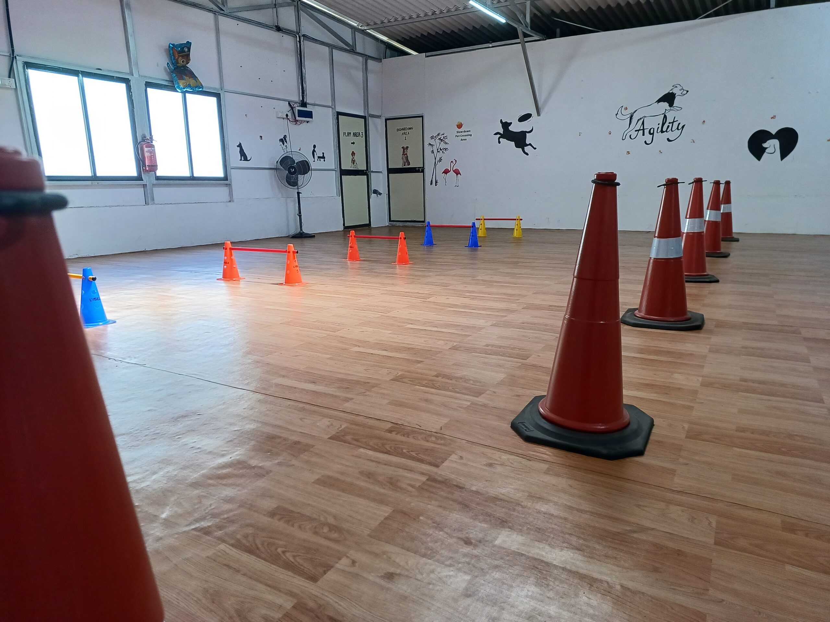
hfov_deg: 73.9
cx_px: 415
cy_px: 311
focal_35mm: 23
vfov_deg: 58.9
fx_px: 551
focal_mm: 5.06
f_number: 1.8
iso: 80
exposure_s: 1/50
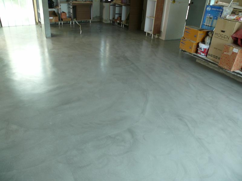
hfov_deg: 52.6
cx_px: 121
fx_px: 245
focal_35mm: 35
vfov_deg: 40.7
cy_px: 90
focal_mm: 7.4
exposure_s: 1/30
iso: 125
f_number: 2.8
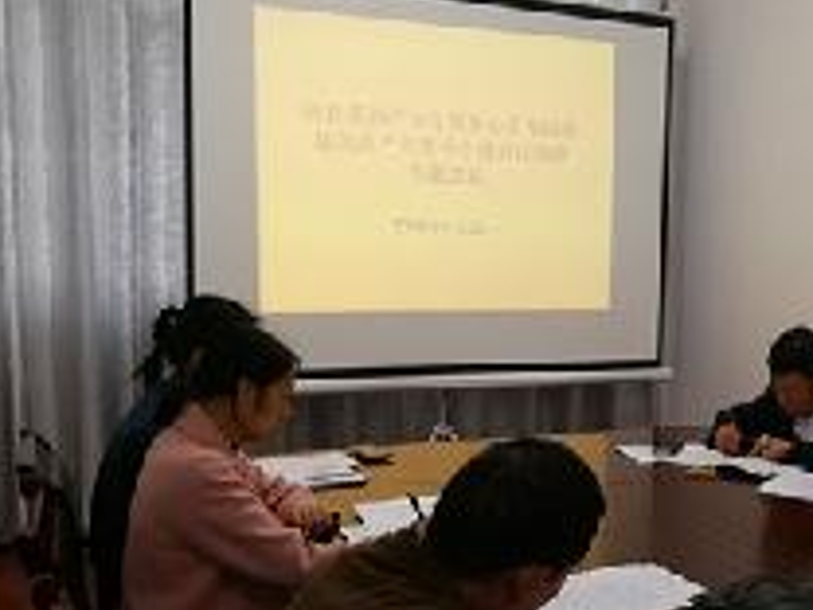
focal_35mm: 52
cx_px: 719
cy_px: 383
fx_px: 1221
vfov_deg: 27.9
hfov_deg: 34.9
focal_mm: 3.84
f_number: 2.2
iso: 250
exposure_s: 1/33.3
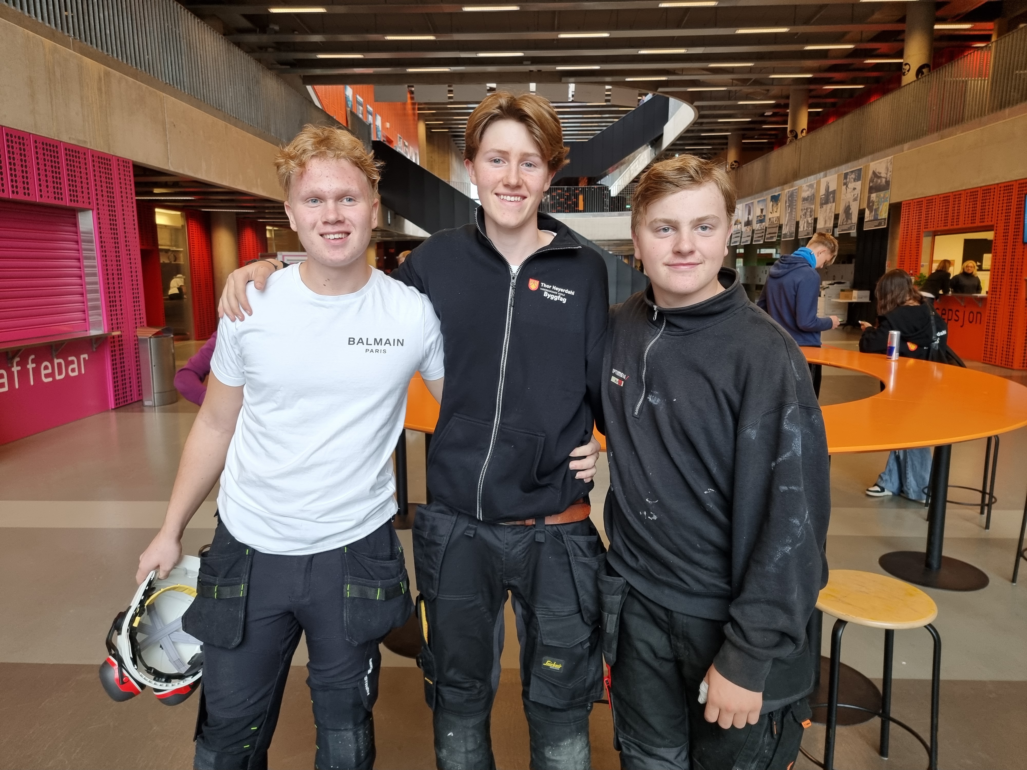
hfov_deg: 71.6
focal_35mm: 24
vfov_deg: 56.8
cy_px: 385
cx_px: 514
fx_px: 712
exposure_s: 1/100
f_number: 1.8
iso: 125
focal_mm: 6.7
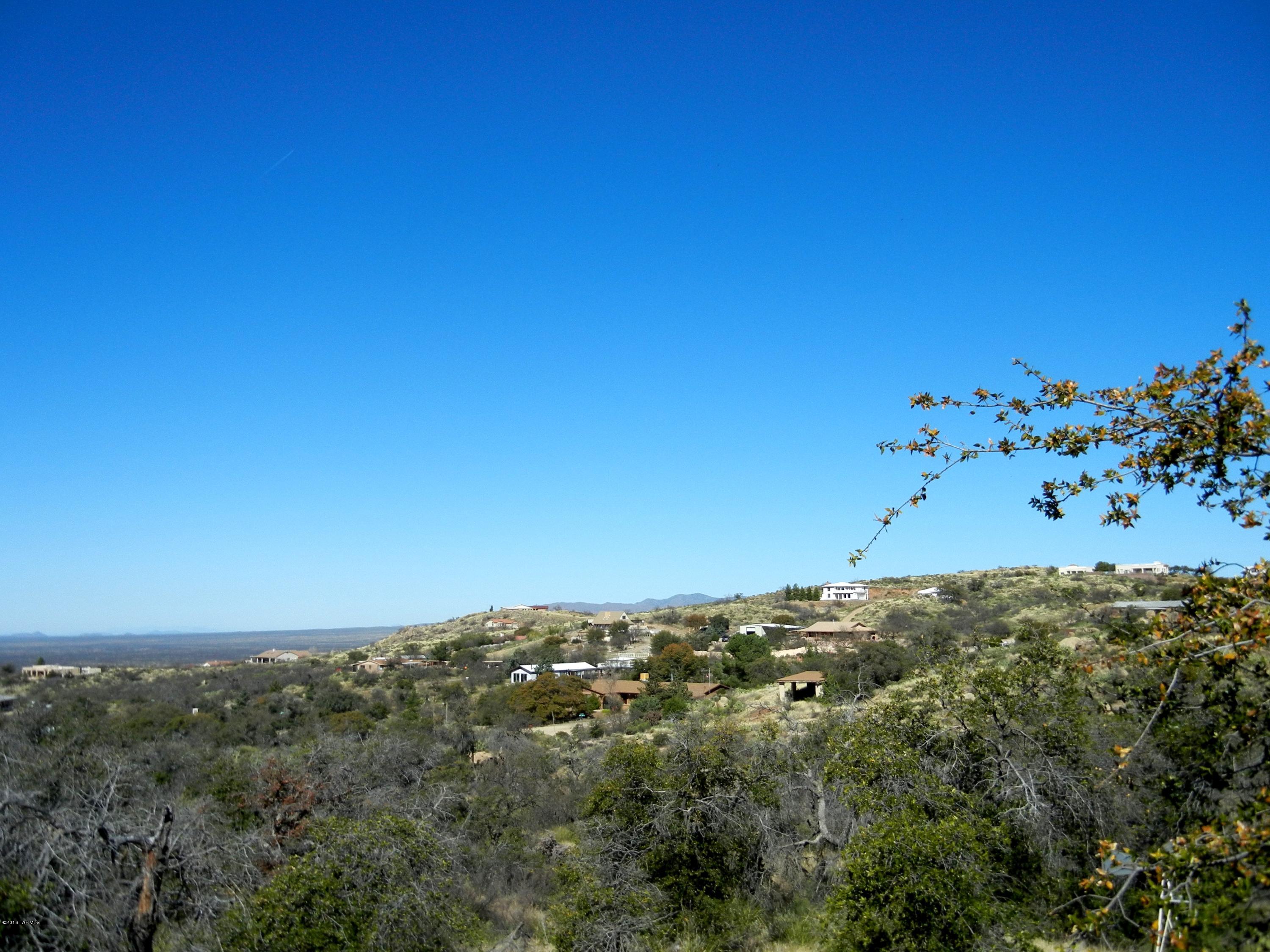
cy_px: 476
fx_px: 1247
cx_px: 635
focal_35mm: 34
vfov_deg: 41.8
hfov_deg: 54.0
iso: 160
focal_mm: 6.2
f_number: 7.2
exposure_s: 1/648
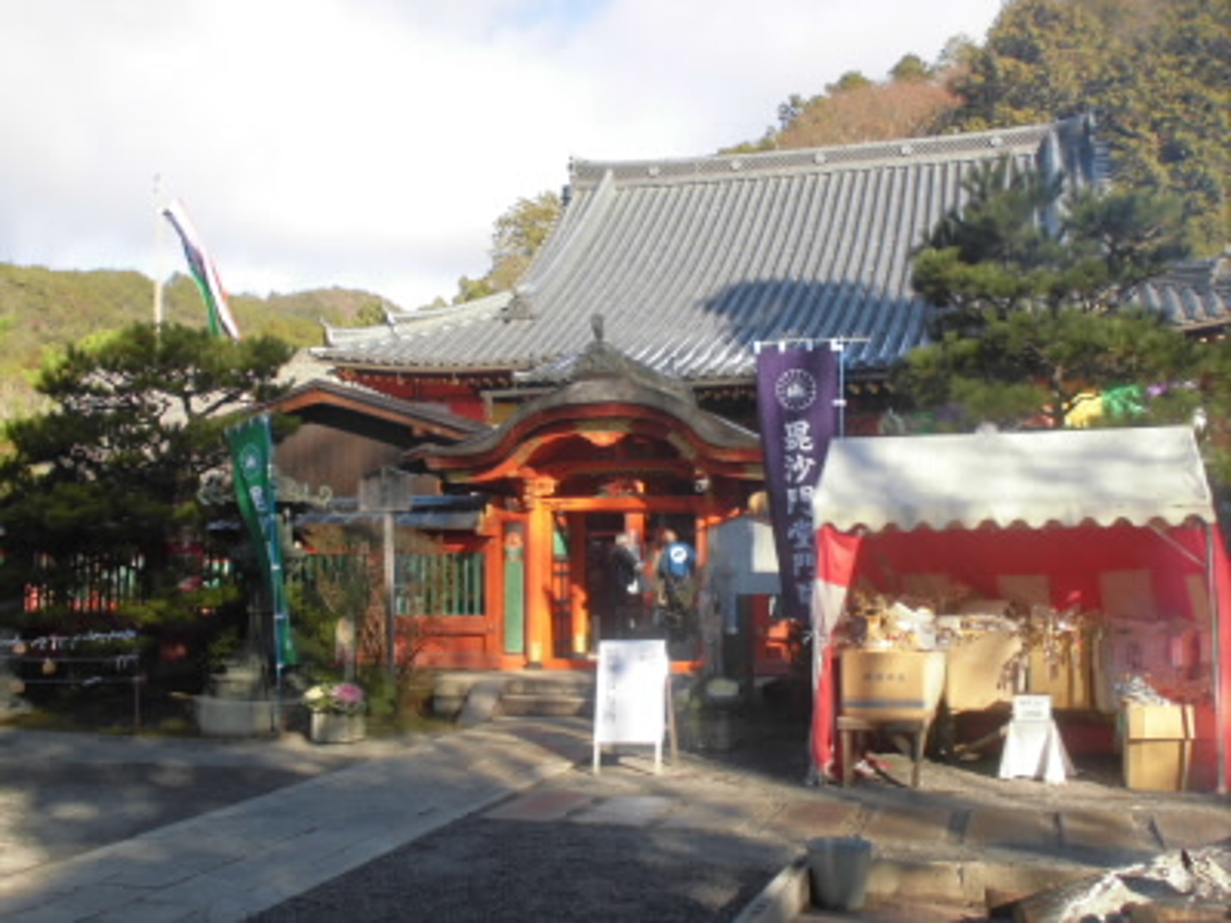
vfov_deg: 37.7
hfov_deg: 49.0
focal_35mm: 38
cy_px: 462
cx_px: 616
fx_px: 1351
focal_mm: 6.9
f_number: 4.2
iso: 100
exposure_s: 1/200
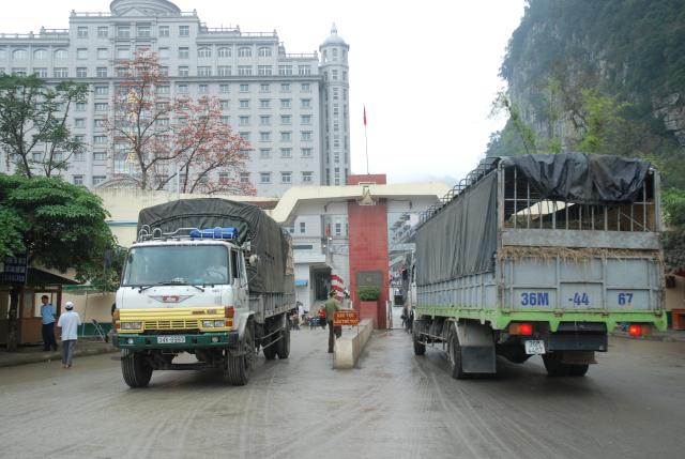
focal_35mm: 36
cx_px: 342
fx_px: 686
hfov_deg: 53.1
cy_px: 230
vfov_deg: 37.0
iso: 200
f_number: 4
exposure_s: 1/80
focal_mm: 24
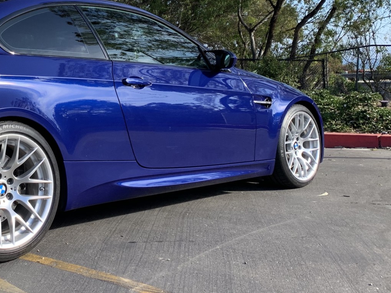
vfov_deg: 27.5
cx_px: 56
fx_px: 587
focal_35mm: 52
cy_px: 61
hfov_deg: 35.1
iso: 25
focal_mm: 4.25
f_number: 1.8
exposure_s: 1/754
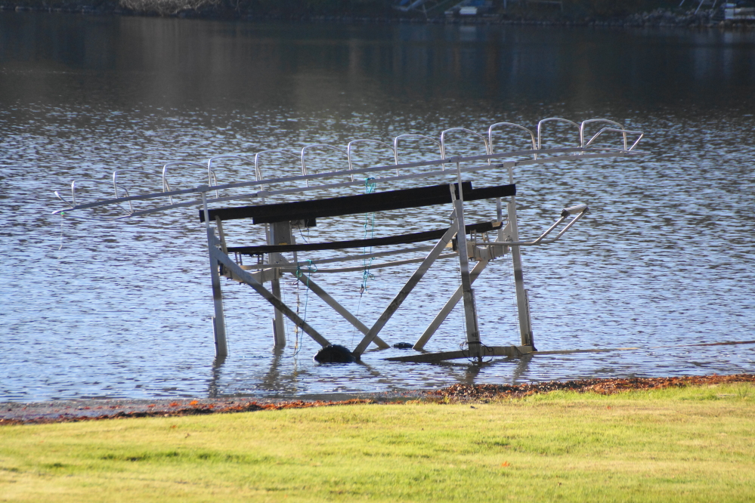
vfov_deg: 3.7
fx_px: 7864
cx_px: 378
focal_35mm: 375
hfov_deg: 5.5
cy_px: 252
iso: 640
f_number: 6.3
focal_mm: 250
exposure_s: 1/400
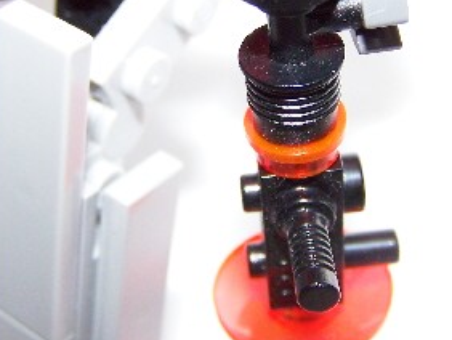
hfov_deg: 22.7
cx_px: 243
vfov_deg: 17.2
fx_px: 1124
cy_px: 121
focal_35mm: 86
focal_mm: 6.3
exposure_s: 1/60
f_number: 2.8
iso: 80
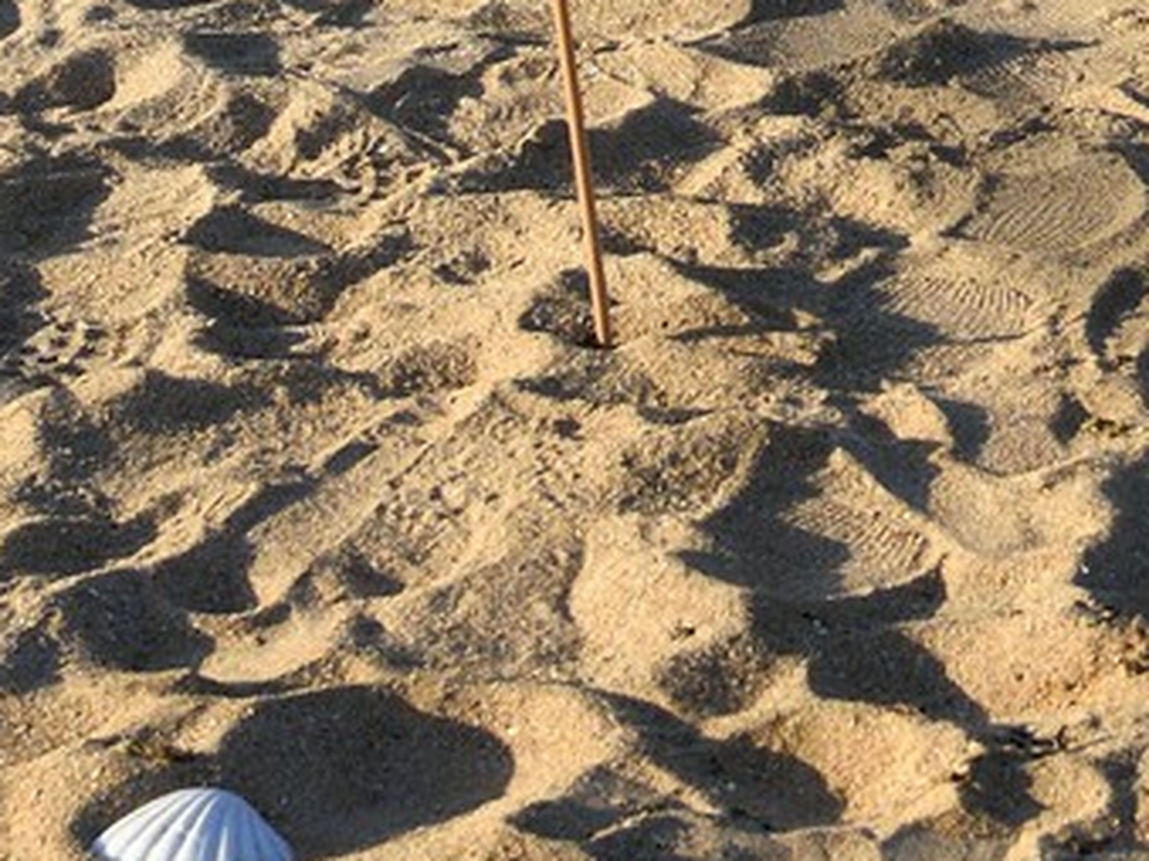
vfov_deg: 6.1
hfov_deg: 8.2
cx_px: 1766
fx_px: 7831
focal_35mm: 236
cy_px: -919
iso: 200
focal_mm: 52
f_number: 9
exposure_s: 1/320
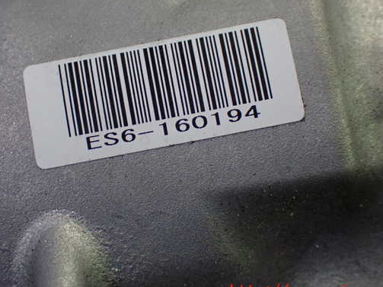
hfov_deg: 26.3
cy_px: 130
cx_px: 174
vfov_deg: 19.9
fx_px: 819
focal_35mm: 74
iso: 800
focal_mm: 11.09
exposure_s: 1/250
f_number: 3.6
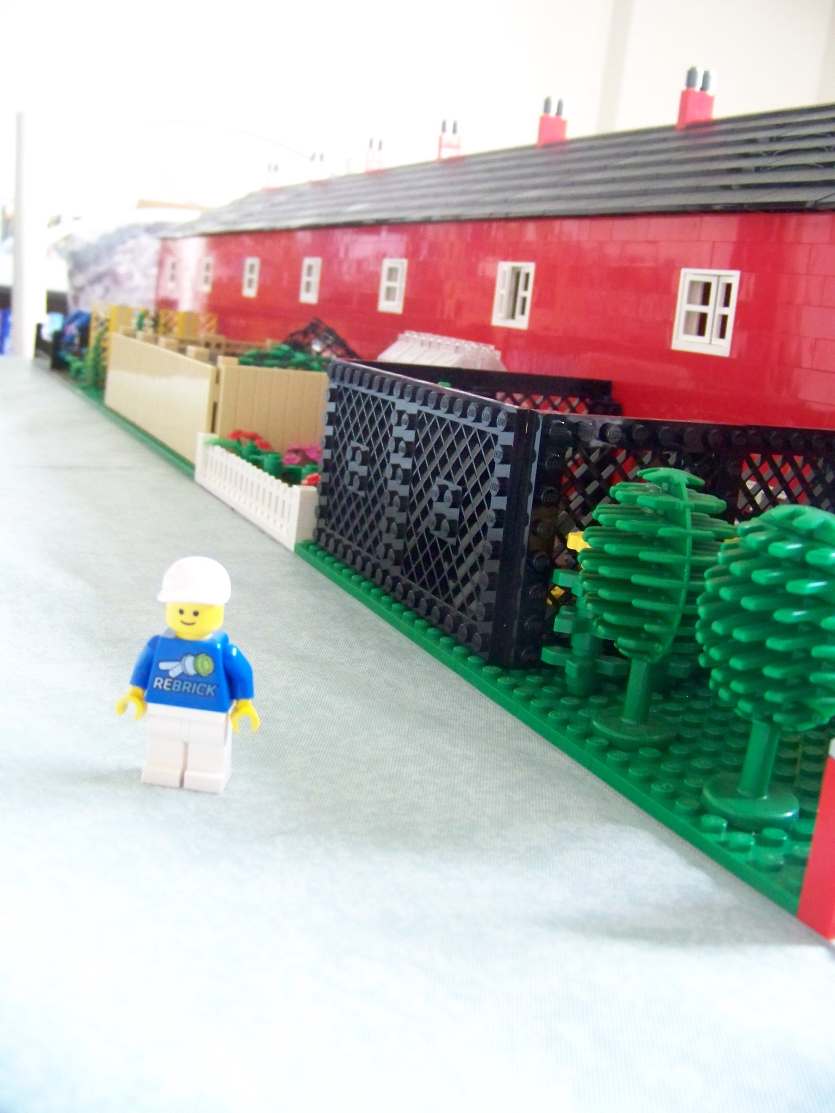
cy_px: 556
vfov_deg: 51.4
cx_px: 418
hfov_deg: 39.7
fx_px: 1158
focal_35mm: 36
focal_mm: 5.85
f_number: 2.8
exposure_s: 1/20
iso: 400
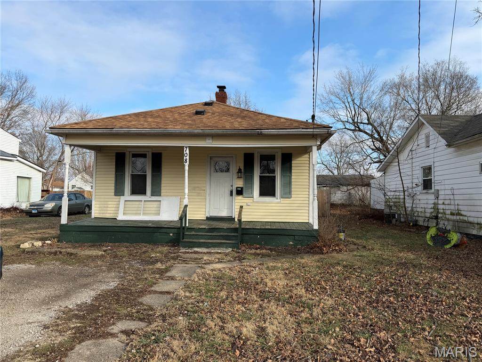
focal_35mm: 24
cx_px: 241
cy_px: 181
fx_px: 334
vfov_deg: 56.8
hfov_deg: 71.6
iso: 80
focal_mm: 6.76
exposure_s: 1/3021
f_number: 1.78
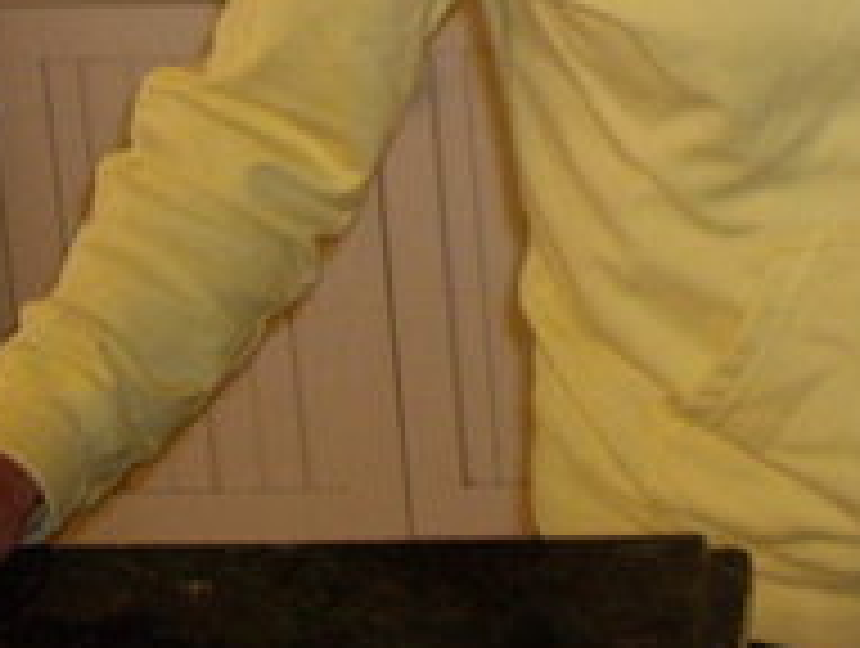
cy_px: -364
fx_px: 3161
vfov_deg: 11.2
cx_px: 1126
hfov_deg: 14.8
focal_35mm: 127
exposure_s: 1/40
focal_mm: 6.2
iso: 200
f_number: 2.7
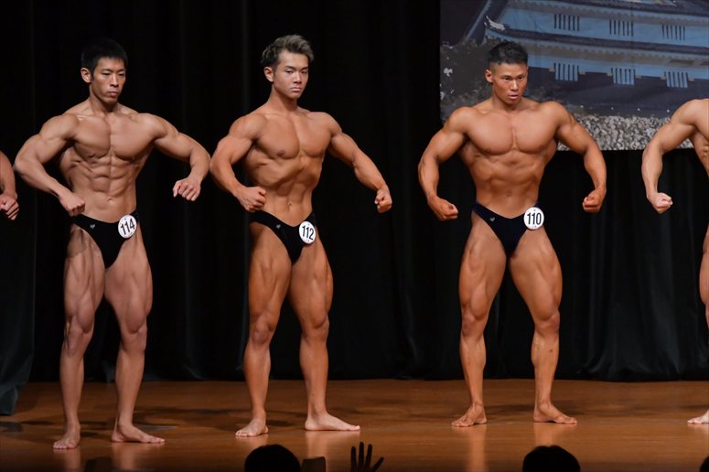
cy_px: 236
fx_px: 5610
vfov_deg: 4.8
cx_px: 354
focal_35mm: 285
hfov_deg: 7.2
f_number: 5.6
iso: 5000
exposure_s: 1/400
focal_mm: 190
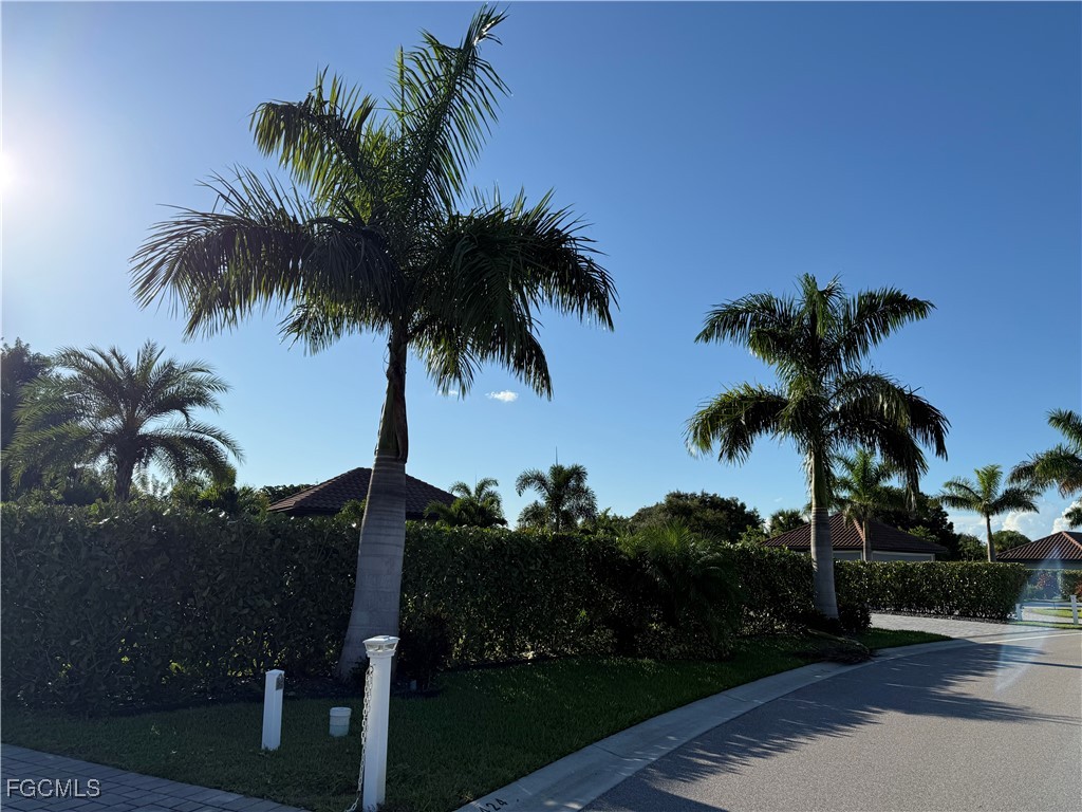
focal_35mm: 24
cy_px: 406
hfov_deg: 71.6
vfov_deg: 56.8
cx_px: 541
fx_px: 750
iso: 80
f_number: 1.78
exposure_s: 1/7353
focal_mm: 6.76
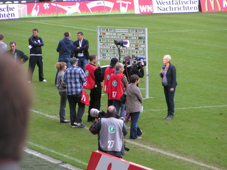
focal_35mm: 283
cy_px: 85
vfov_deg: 5.3
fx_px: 1856
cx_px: 114
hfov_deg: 7.0
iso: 200
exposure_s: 1/200
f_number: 3.5
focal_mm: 43.3
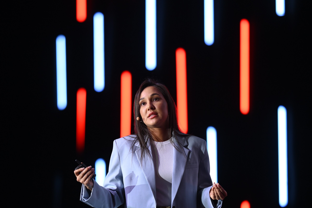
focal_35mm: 213
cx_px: 143
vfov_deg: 6.4
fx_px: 1846
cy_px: 163
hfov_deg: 9.7
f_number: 1.8
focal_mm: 135
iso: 320
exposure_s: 1/250
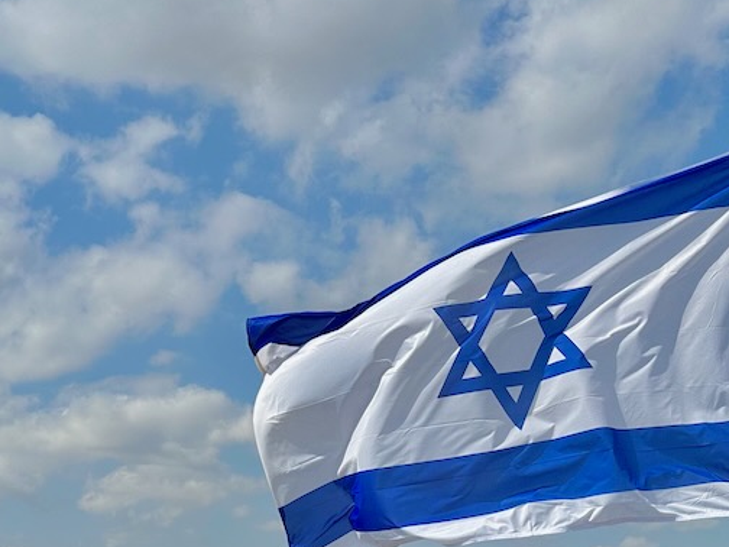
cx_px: 127
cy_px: 673
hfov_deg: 30.8
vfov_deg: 22.0
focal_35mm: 61
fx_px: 1285
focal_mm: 6.86
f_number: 1.78
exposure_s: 1/8929
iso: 80
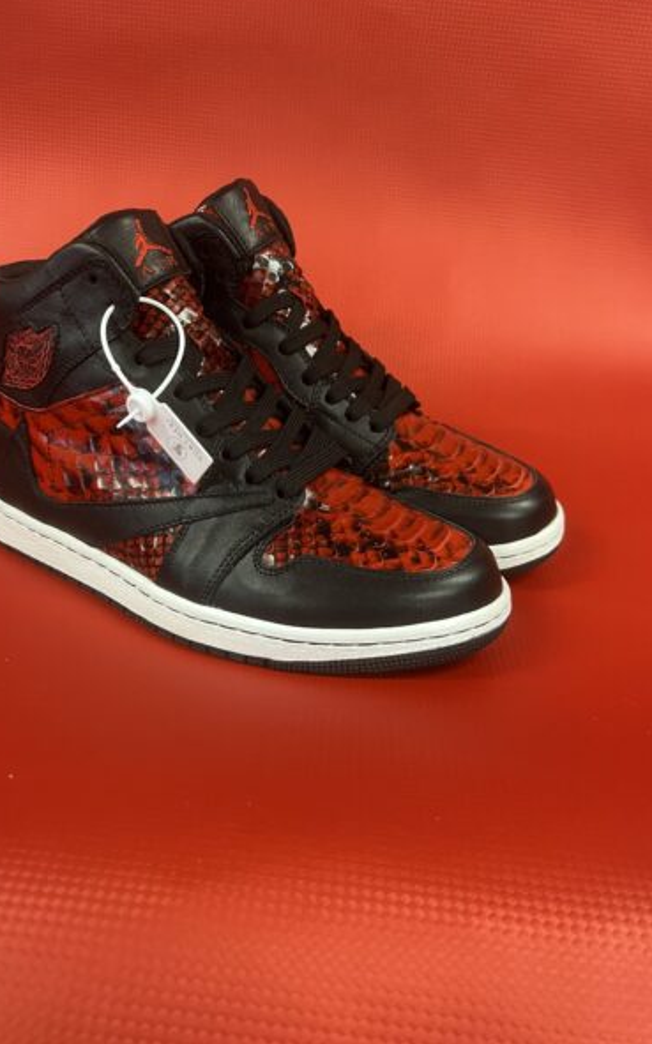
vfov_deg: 66.5
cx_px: 290
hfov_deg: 44.4
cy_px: 518
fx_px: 797
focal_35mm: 28
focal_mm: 5.7
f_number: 1.5
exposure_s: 1/50
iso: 250
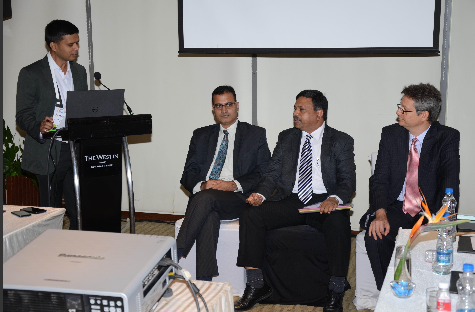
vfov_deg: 21.4
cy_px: 156
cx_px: 238
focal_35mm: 63
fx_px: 828
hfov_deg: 32.0
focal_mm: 42
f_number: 4.8
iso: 200
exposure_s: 1/60
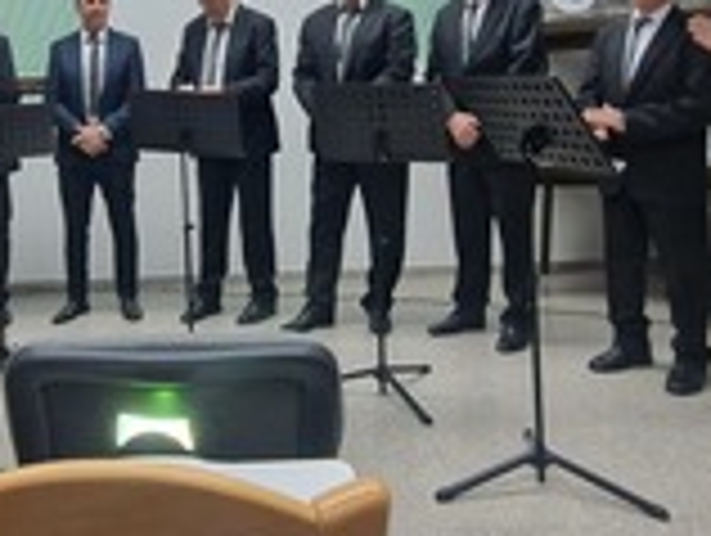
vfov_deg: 37.4
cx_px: 207
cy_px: 108
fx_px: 761
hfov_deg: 48.7
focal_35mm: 37
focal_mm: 2.2
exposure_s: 1/50
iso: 250
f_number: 2.2
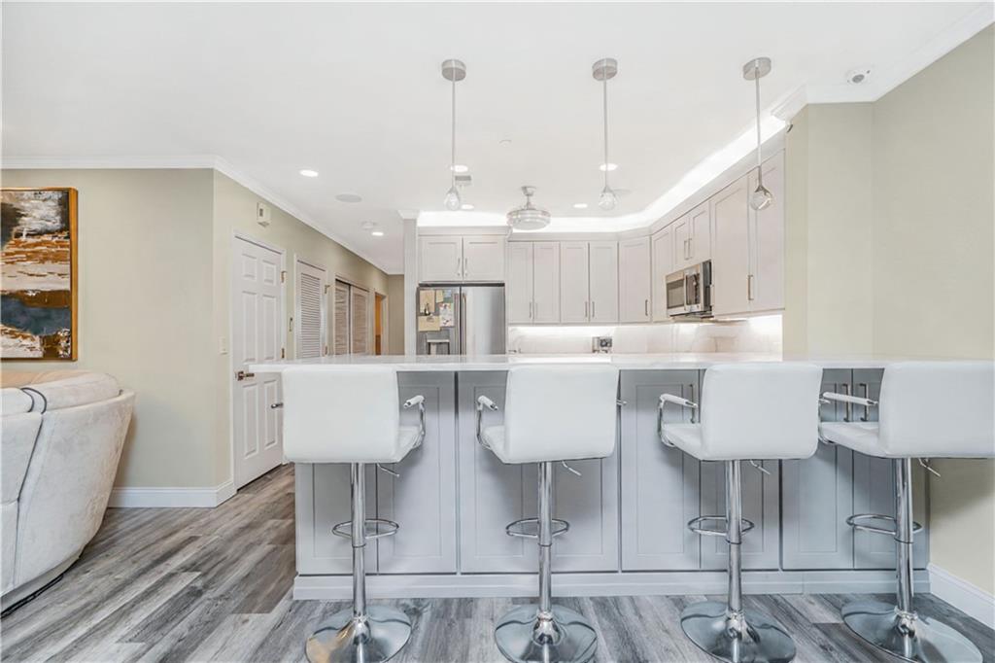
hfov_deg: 96.8
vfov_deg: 73.7
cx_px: 498
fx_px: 442
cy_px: 332
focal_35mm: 16
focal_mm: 16
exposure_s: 1/30
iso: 50
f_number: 4
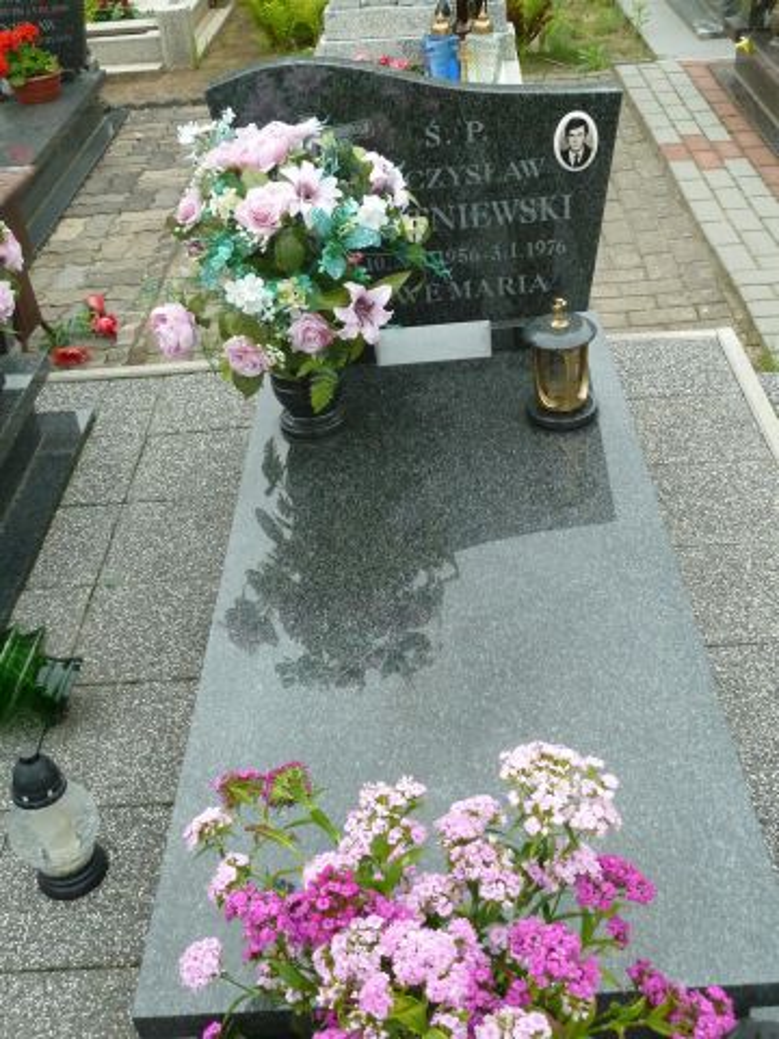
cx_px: 390
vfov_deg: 50.1
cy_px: 520
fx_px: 1110
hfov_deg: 38.7
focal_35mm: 37
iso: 320
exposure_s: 1/250
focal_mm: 6.1
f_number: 3.6
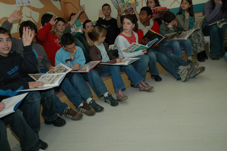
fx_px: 236
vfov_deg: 35.4
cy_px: 76
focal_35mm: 38
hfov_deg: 51.3
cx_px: 114
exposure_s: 1/60
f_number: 4
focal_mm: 25
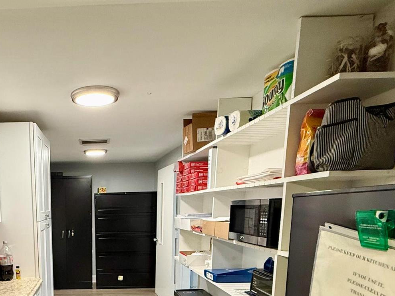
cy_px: 262
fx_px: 331
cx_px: 85
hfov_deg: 57.5
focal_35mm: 29
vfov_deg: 44.3
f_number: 2.2
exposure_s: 1/60
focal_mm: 2.22
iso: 200
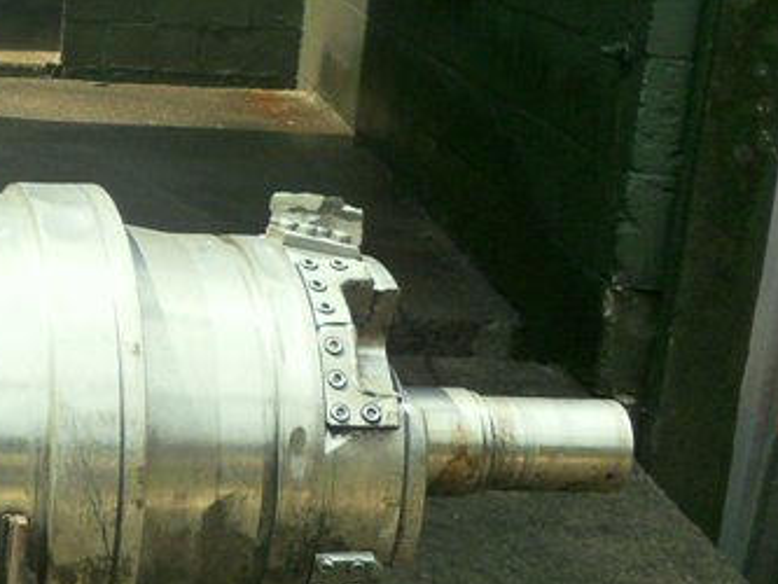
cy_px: 313
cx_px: -409
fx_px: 1866
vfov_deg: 17.8
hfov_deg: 20.1
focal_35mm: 83
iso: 80
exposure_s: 1/500
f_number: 3.5
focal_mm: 4.9
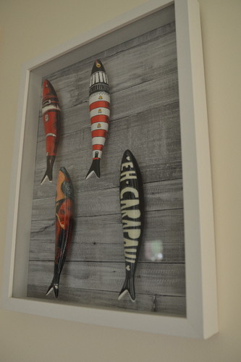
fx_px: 332
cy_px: 181
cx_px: 120
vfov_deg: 57.2
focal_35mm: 33
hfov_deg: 39.9
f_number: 3.2
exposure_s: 1/125
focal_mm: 22
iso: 400
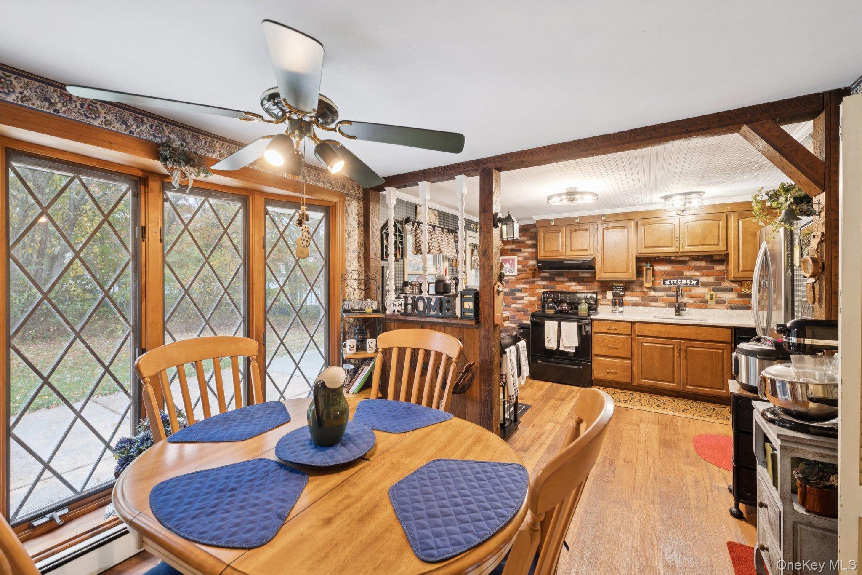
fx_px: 335
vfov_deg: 81.2
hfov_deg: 104.3
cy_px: 288
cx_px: 431
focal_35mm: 14
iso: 640
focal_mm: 14
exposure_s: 1/6
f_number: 6.3
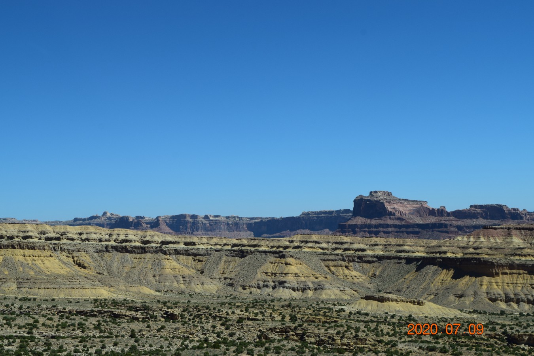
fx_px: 890
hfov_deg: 33.4
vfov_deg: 22.6
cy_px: 178
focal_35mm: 60
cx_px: 267
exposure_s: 1/500
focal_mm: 40
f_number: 11
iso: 280
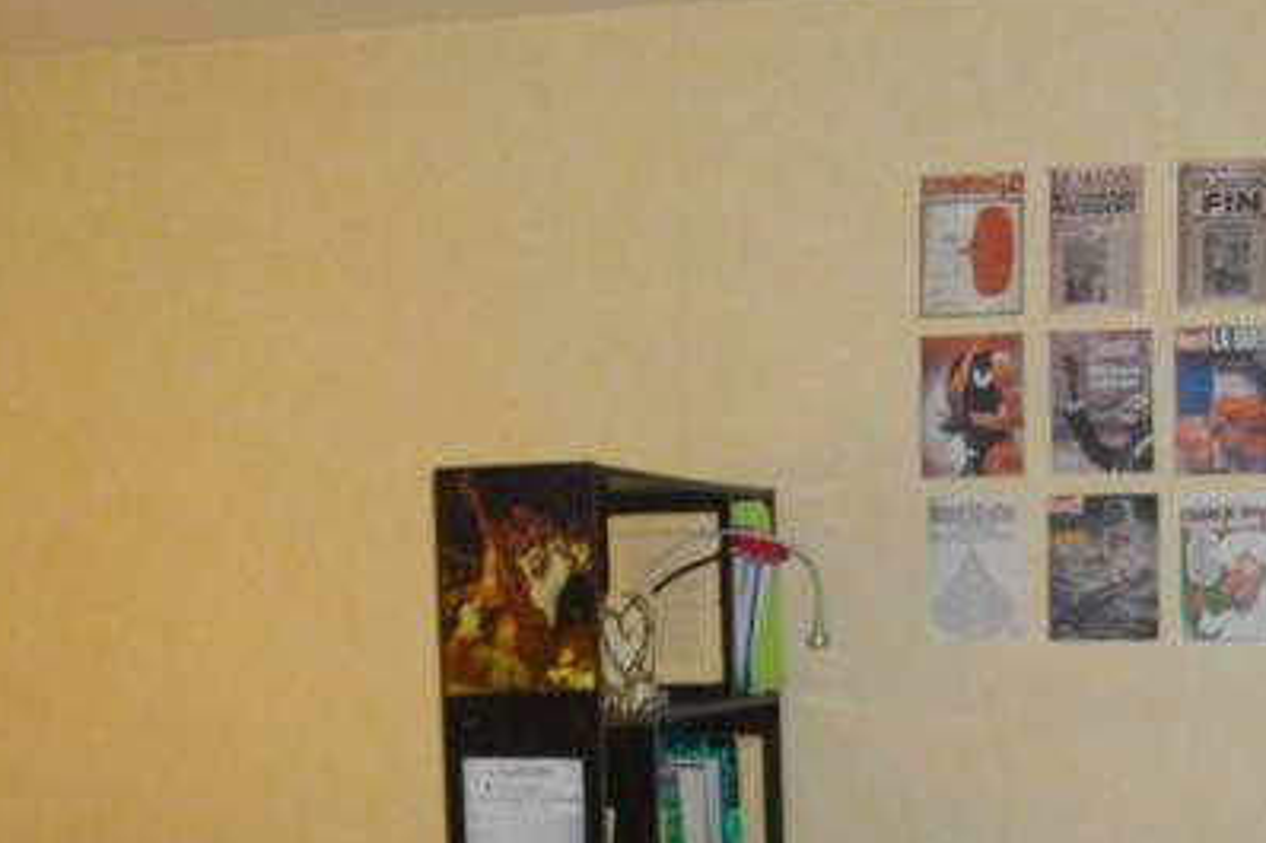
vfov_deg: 20.7
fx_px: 2250
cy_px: 773
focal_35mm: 64
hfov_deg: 30.5
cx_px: 1062
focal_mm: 5.7
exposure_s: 1/50
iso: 200
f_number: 2.9
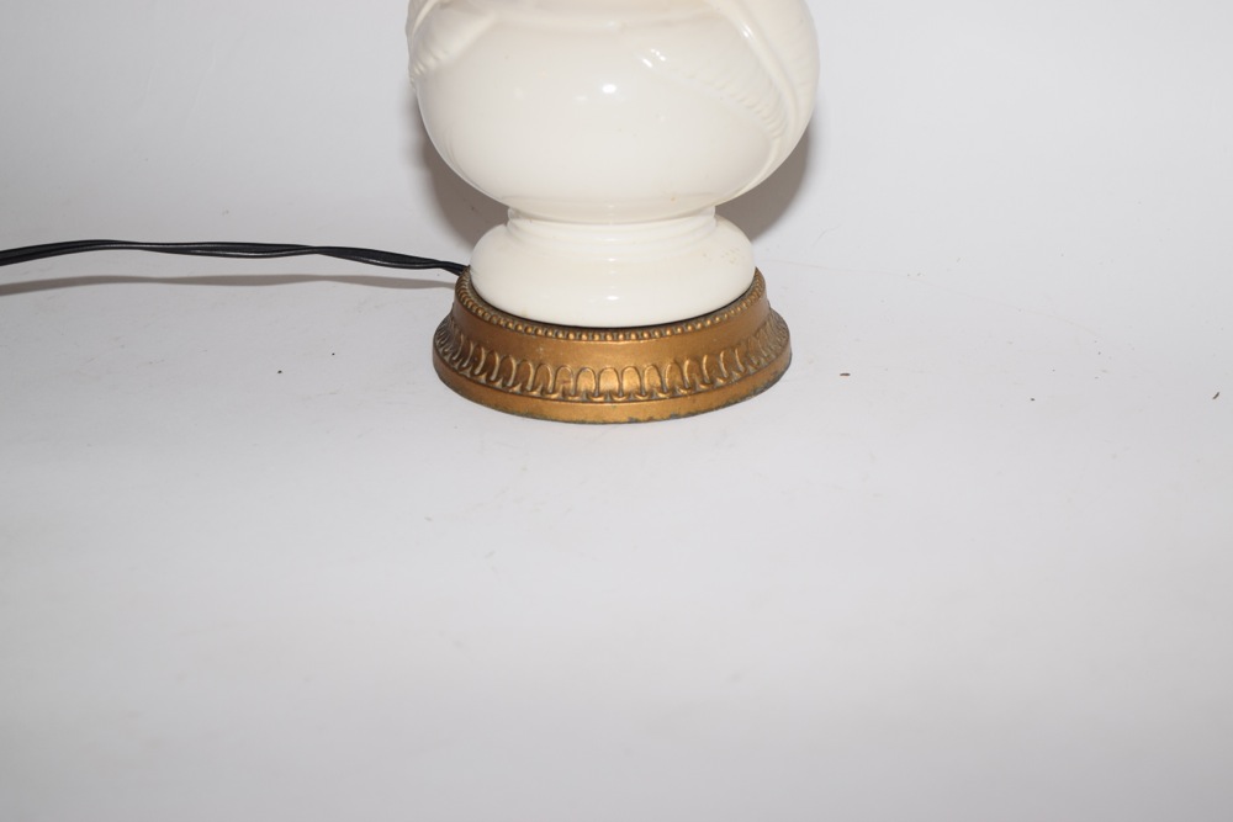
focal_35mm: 82
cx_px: 616
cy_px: 411
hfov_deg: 24.6
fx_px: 2826
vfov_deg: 16.6
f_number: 5.6
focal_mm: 55
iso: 360
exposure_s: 1/60
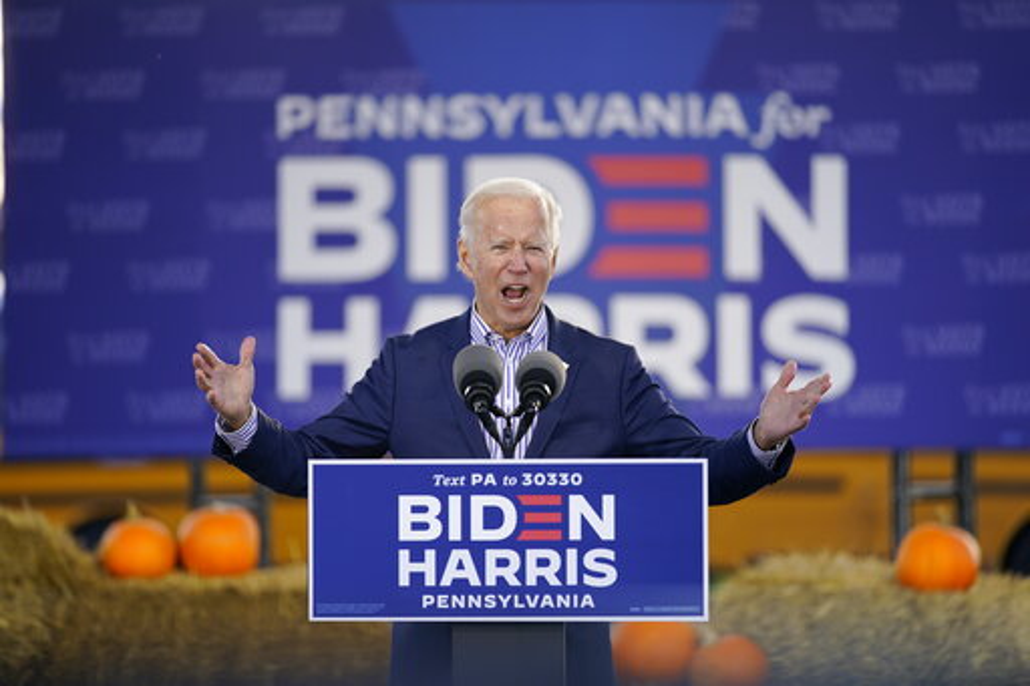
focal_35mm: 182
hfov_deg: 11.3
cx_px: 515
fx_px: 5205
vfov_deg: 7.5
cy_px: 343
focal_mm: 182
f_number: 2.8
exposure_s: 1/640
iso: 160
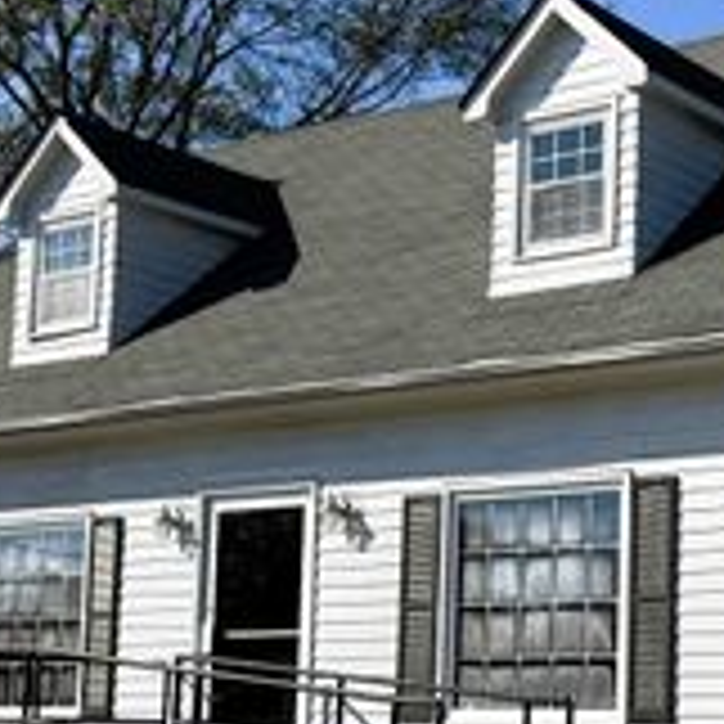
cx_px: 693
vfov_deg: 22.4
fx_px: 1822
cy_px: 483
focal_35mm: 77
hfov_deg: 21.8
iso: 80
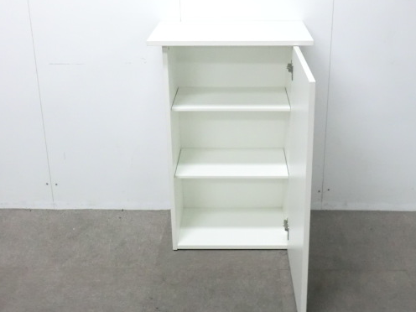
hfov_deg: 38.8
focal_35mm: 49
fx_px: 589
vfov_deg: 29.7
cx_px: 234
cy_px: 138
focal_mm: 6.9
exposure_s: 1/50
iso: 800
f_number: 3.9
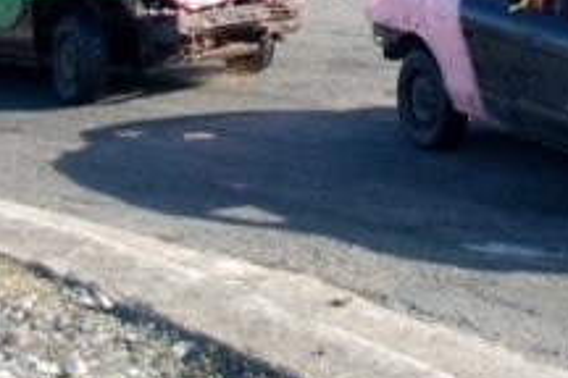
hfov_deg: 14.8
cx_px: 500
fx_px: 2169
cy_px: -97
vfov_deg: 9.8
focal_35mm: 137
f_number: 4.5
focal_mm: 31
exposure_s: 1/800
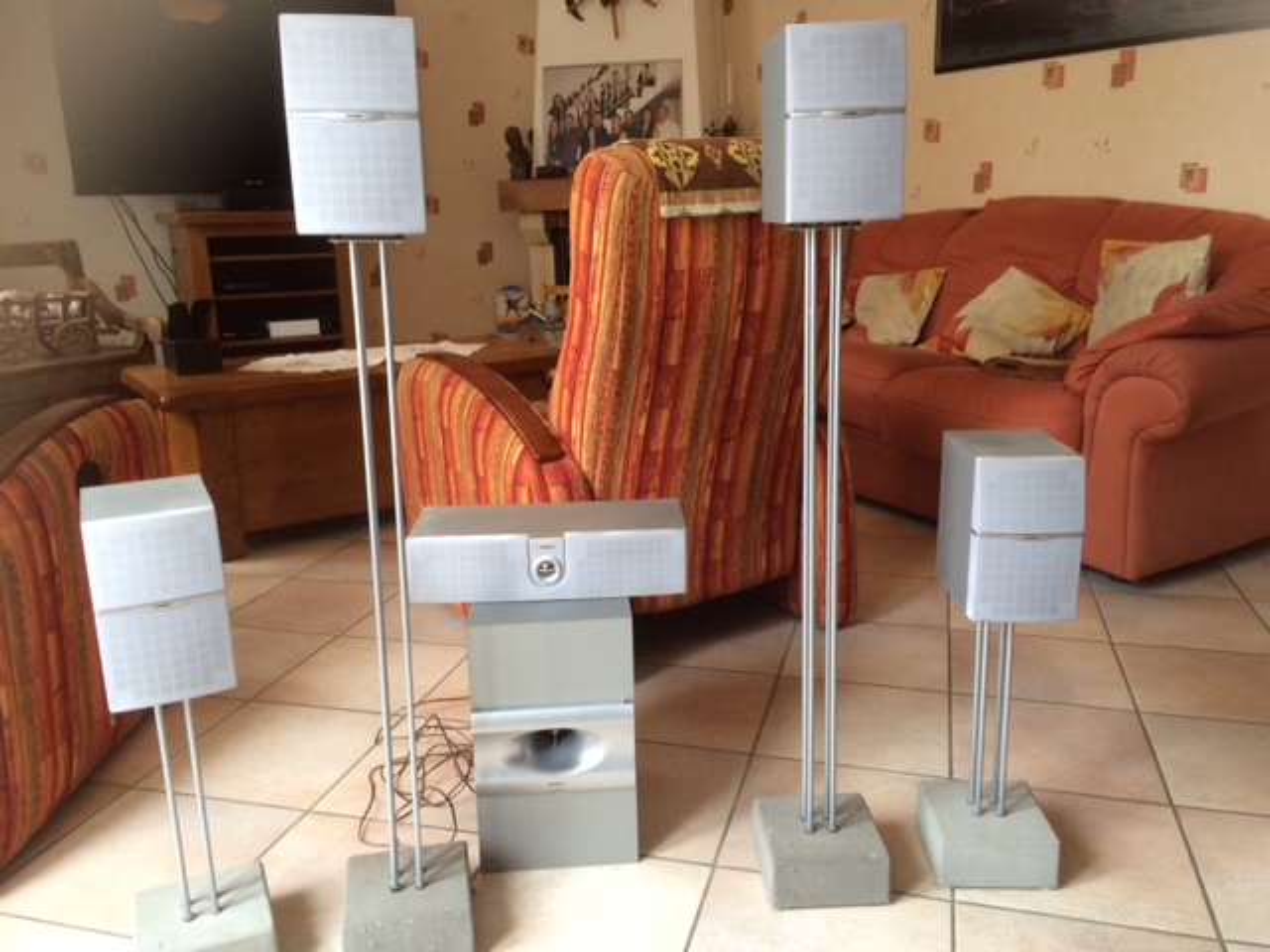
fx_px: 1064
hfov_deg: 61.7
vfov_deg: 48.2
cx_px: 635
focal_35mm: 29
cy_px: 476
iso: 64
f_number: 2.2
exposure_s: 1/33
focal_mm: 4.15
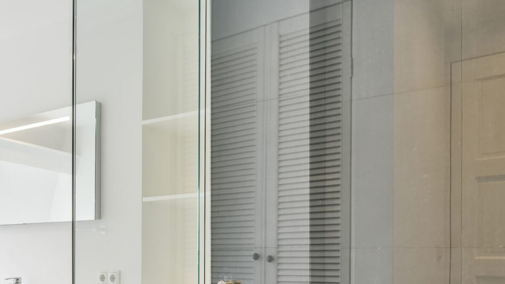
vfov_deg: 32.5
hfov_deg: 58.0
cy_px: 266
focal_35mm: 34
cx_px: 256
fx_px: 455
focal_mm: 10
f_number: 13
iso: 100
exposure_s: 1
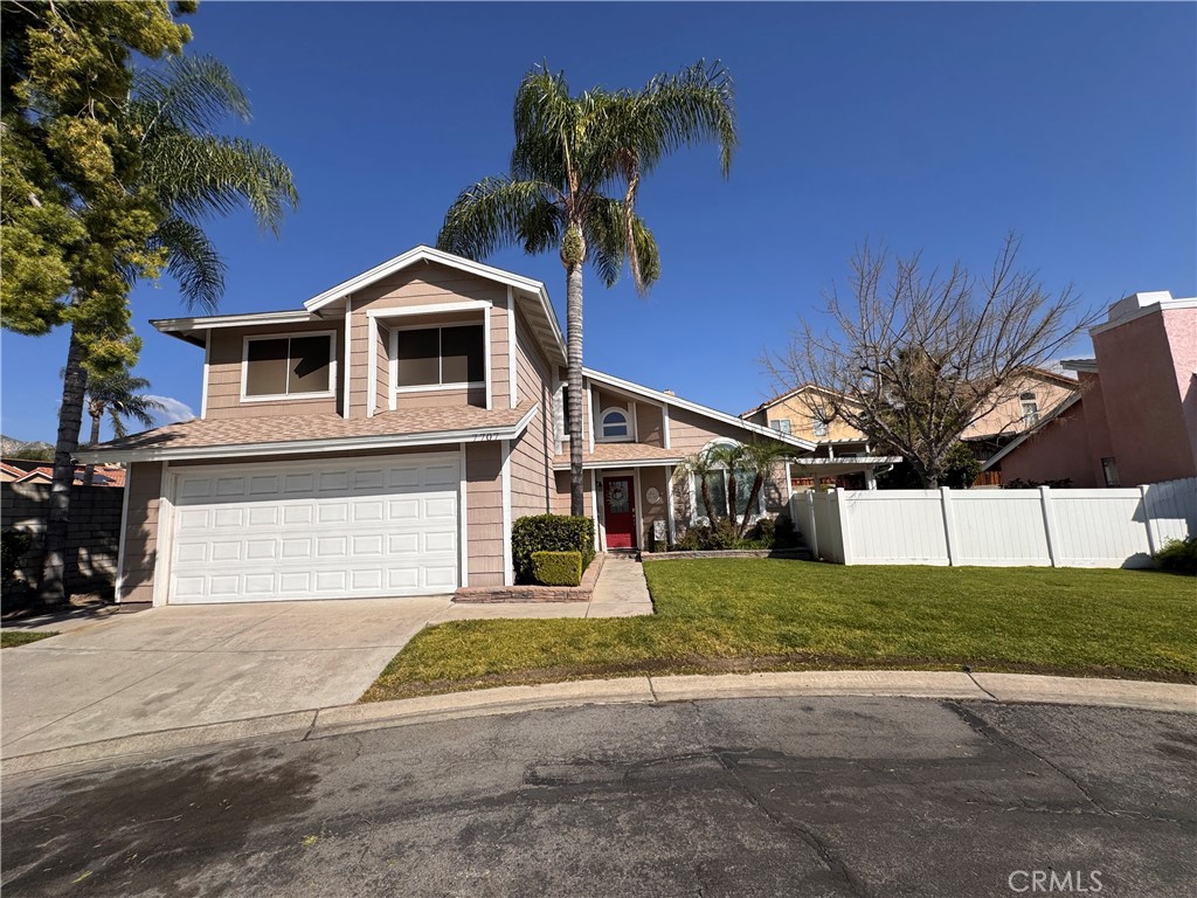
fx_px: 484
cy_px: 449
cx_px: 598
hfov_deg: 102.1
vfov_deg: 85.7
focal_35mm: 14
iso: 50
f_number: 2.2
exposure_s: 1/3390
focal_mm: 2.22
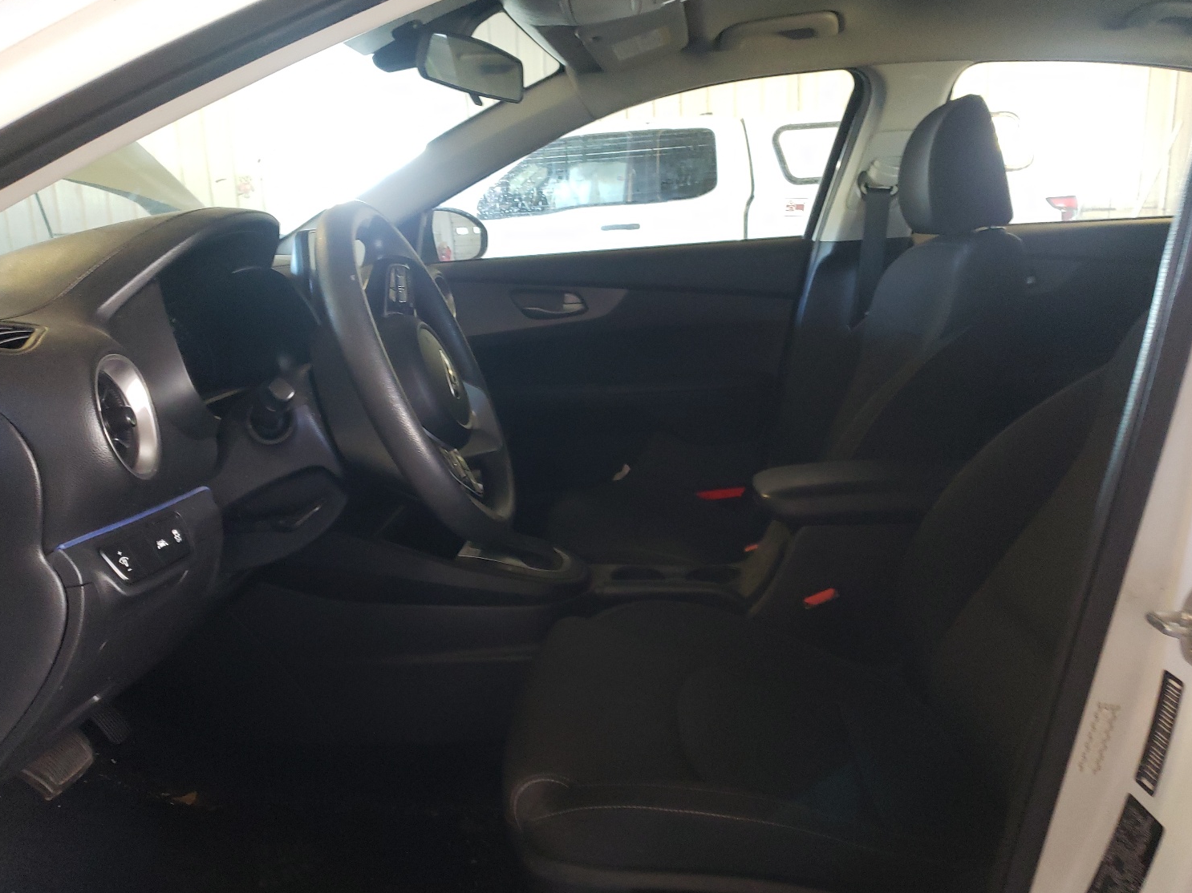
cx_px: 617
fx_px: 964
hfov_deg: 63.4
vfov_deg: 49.7
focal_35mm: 28
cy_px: 470
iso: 289
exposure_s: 1/30
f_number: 1.5
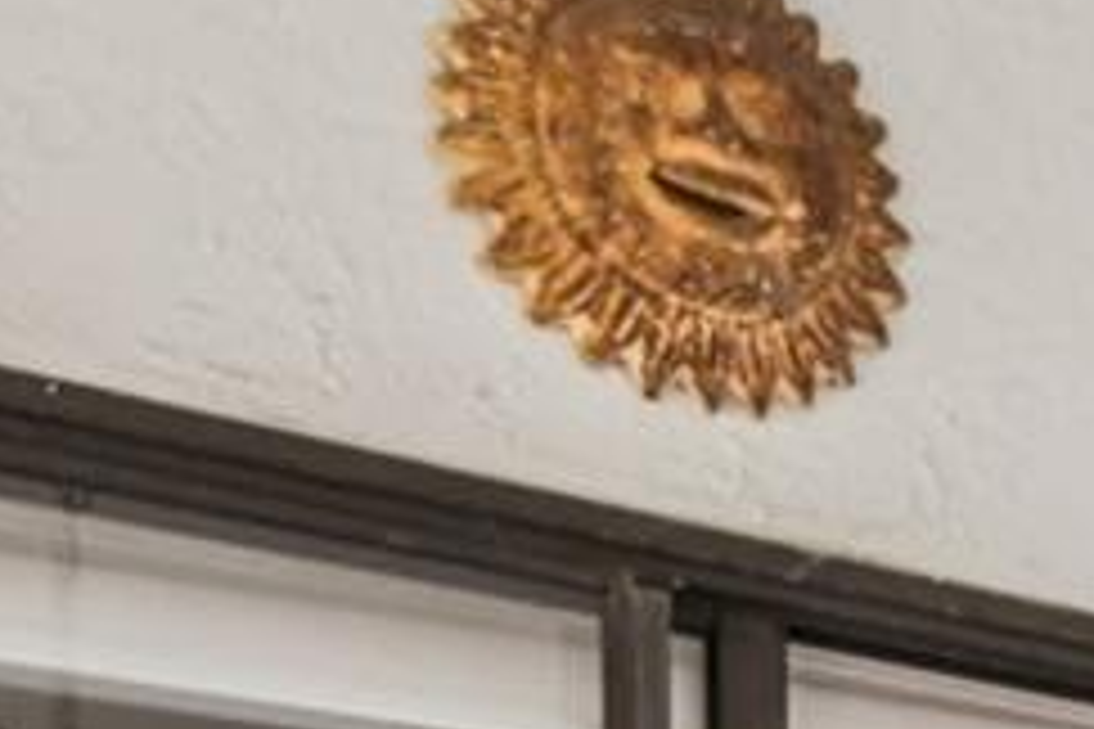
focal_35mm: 112
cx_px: 2152
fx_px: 3403
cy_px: 1822
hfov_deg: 15.0
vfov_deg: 10.4
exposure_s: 1/100
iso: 400
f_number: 8
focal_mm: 17
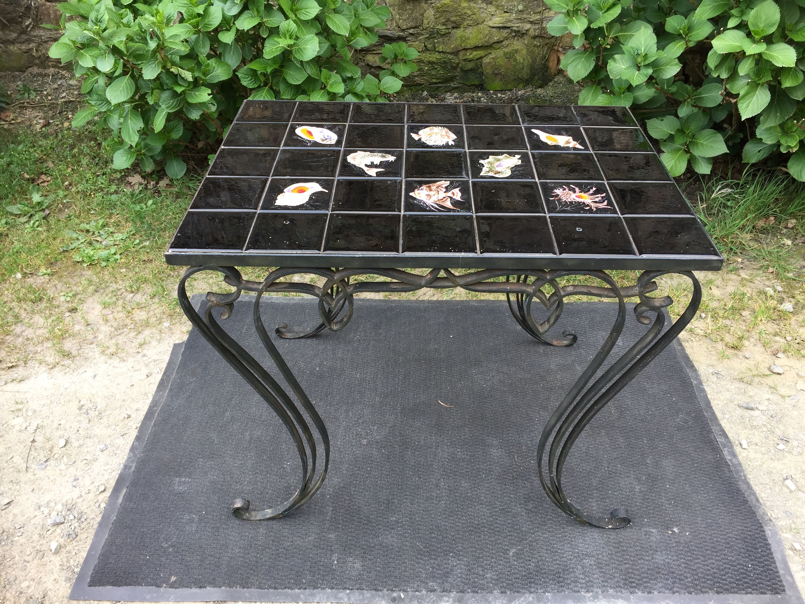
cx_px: 402
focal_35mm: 29
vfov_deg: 48.2
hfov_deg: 61.7
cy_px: 302
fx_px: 674
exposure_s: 1/100
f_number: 2.2
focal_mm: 4.15
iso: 32
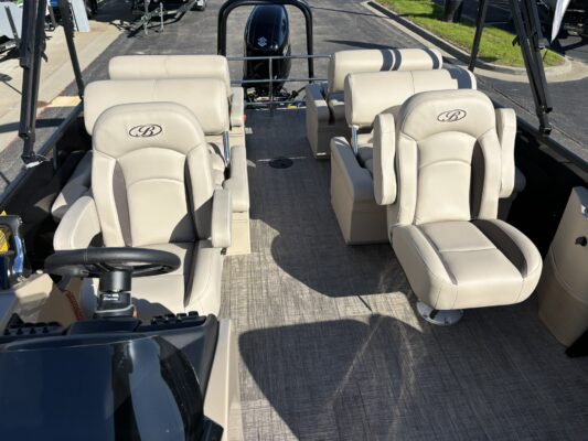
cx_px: 294
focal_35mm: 26
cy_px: 220
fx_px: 442
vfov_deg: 53.1
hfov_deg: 67.3
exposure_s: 1/3650
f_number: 1.6
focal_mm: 5.96
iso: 50
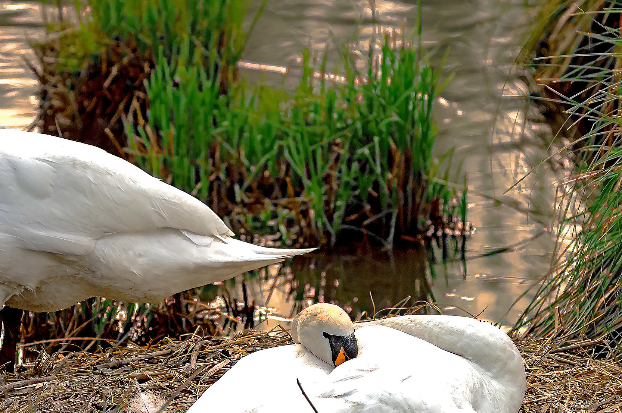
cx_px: 198
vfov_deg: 4.7
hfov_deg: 7.1
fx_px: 5024
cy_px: 279
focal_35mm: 291
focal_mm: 135
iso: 320
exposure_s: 1/640
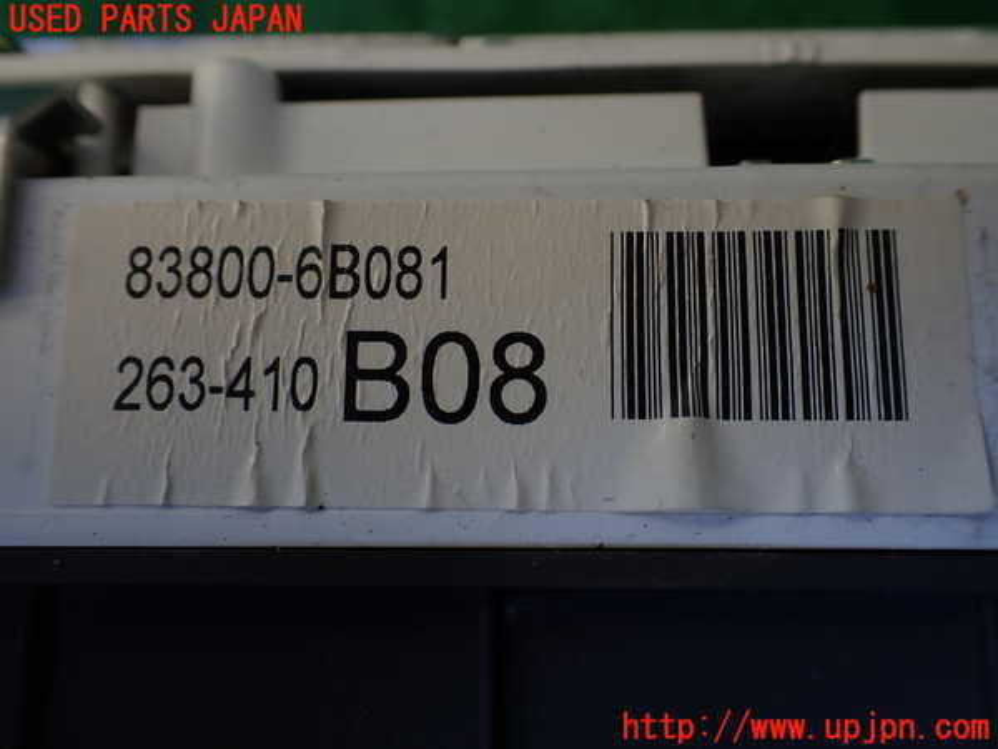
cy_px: 374
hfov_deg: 60.0
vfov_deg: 46.8
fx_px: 865
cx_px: 499
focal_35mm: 30
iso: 125
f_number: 2.3
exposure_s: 1/125
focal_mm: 5.4
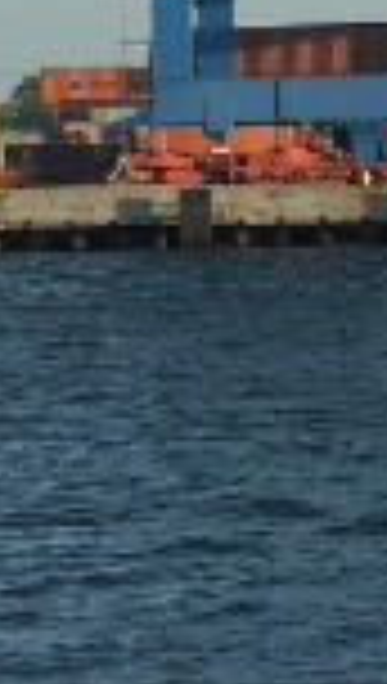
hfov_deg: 3.2
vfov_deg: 5.6
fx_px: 6993
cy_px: -171
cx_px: 754
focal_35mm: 385
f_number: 6.3
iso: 100
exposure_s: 1/250
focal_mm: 25.05
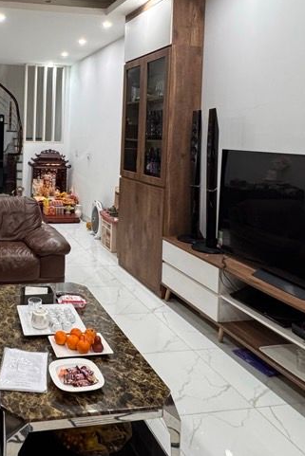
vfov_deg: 58.7
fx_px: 394
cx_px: 26
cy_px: 147
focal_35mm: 31
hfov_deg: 39.1
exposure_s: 1/50
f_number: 2.2
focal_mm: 2.22
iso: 250
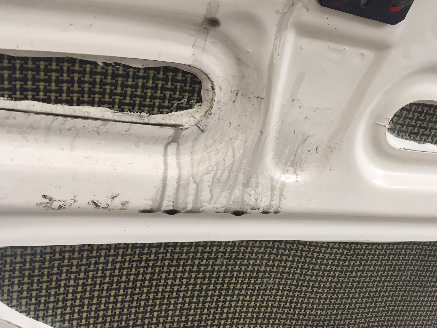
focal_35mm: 30
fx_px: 379
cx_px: 220
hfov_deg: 60.0
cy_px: 160
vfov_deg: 46.8
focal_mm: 4.15
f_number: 2.2
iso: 80
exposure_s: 1/30
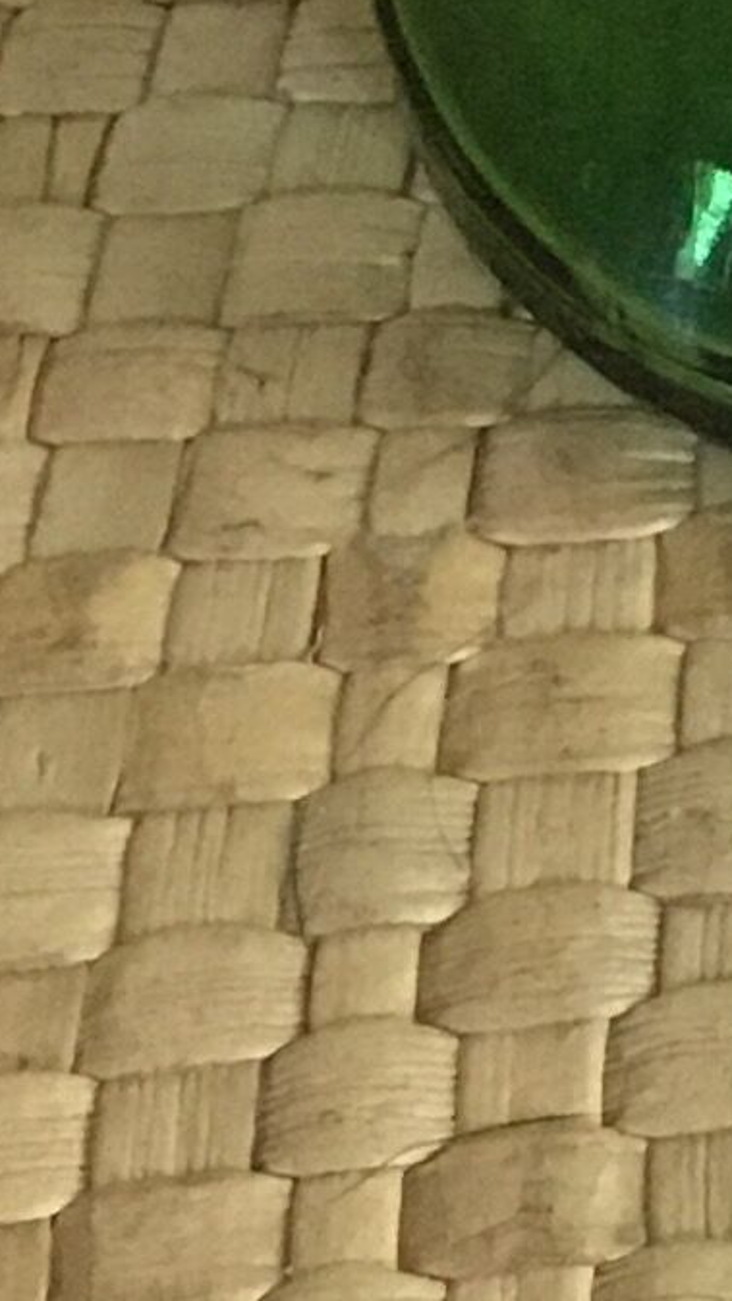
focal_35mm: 189
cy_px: -1741
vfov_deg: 10.1
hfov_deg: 6.0
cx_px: 2011
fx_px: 6523
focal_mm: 4.15
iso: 200
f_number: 2.2
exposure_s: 1/33
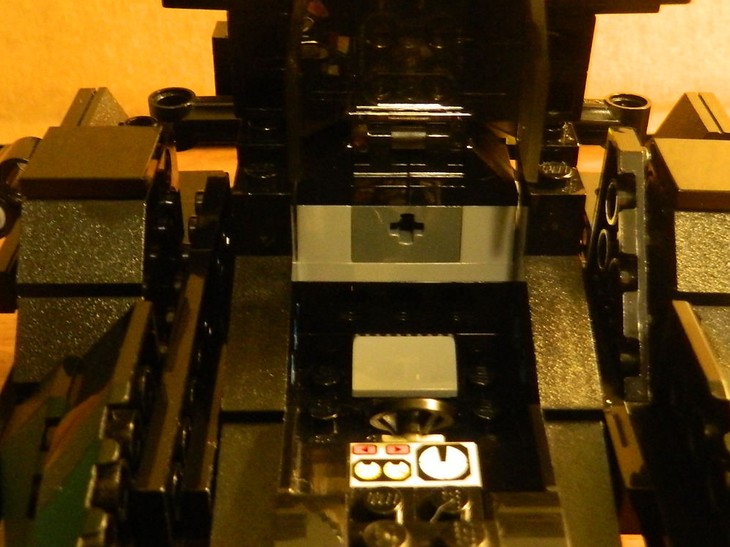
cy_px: 278
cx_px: 409
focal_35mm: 51
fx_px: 1076
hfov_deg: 37.4
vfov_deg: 28.6
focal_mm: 4.5
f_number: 3.1
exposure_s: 1/6
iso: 400
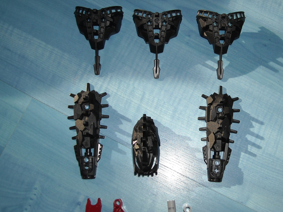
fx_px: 401
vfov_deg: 29.7
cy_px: 104
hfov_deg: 38.7
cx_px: 171
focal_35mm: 49
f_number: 2.8
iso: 64
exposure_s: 1/161
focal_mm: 5.7
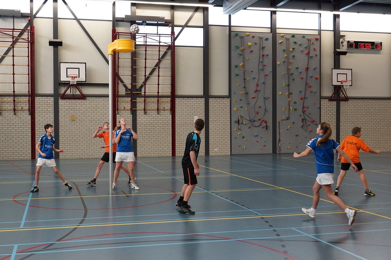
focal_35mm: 30
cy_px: 130
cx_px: 196
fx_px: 326
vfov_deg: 43.6
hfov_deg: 61.9
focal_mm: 20
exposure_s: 1/250
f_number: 4
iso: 800
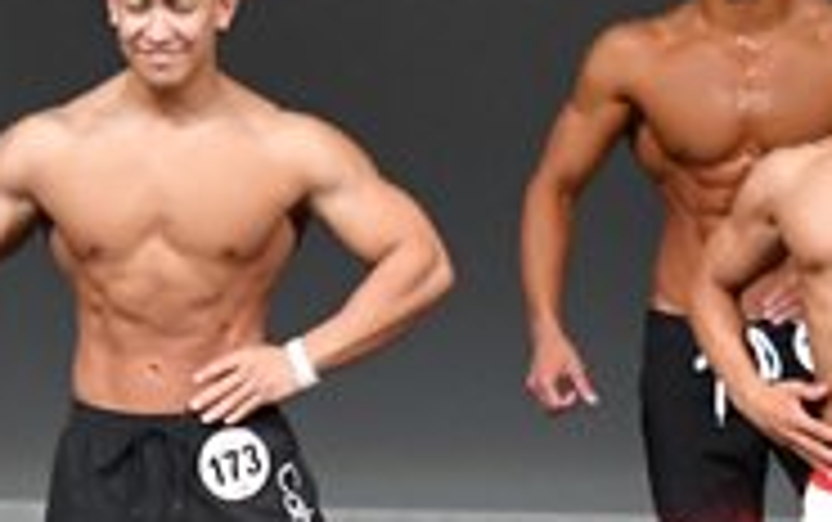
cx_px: 537
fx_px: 19518
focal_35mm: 860
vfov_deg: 1.5
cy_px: 518
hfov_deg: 2.4
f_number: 5.6
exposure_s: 1/400
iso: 4000
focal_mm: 135
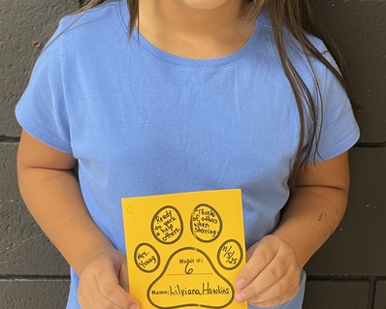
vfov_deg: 30.0
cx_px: 199
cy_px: 52
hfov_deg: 38.0
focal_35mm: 49
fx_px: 560
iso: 250
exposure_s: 1/60
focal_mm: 5.1
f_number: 1.6
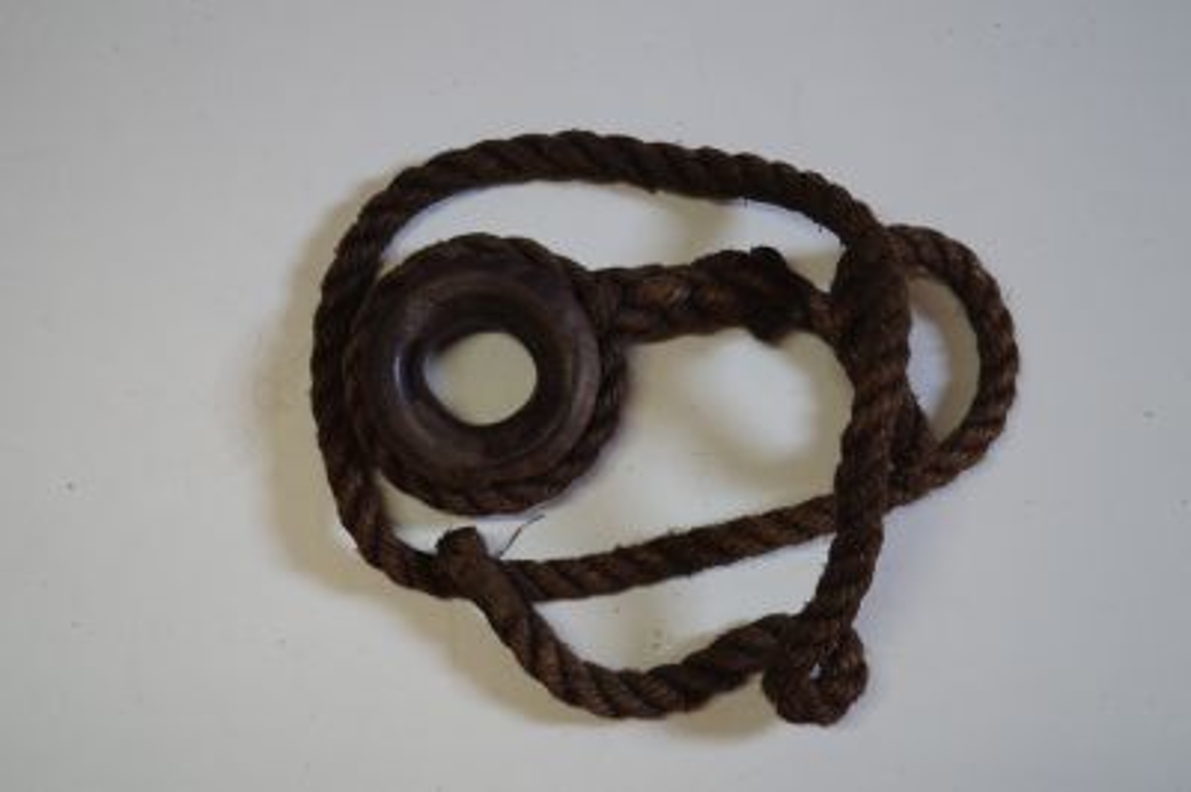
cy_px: 396
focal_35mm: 75
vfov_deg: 18.2
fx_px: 2479
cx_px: 596
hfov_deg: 27.0
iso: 1000
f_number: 5.6
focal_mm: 50
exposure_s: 1/80
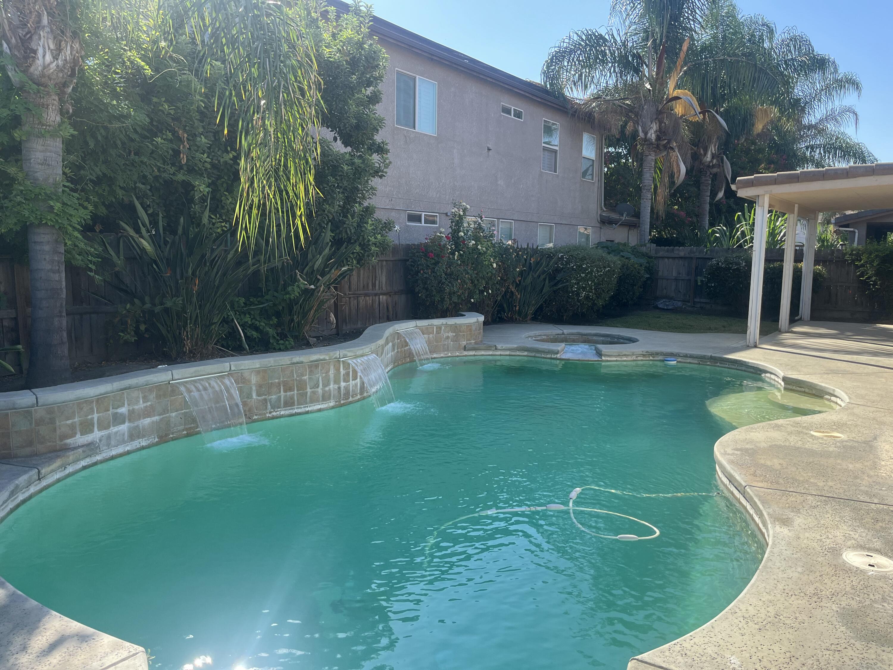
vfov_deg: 53.1
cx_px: 446
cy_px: 335
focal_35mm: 26
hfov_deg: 67.3
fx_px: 671
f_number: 1.6
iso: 50
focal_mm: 5.1
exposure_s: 1/1140
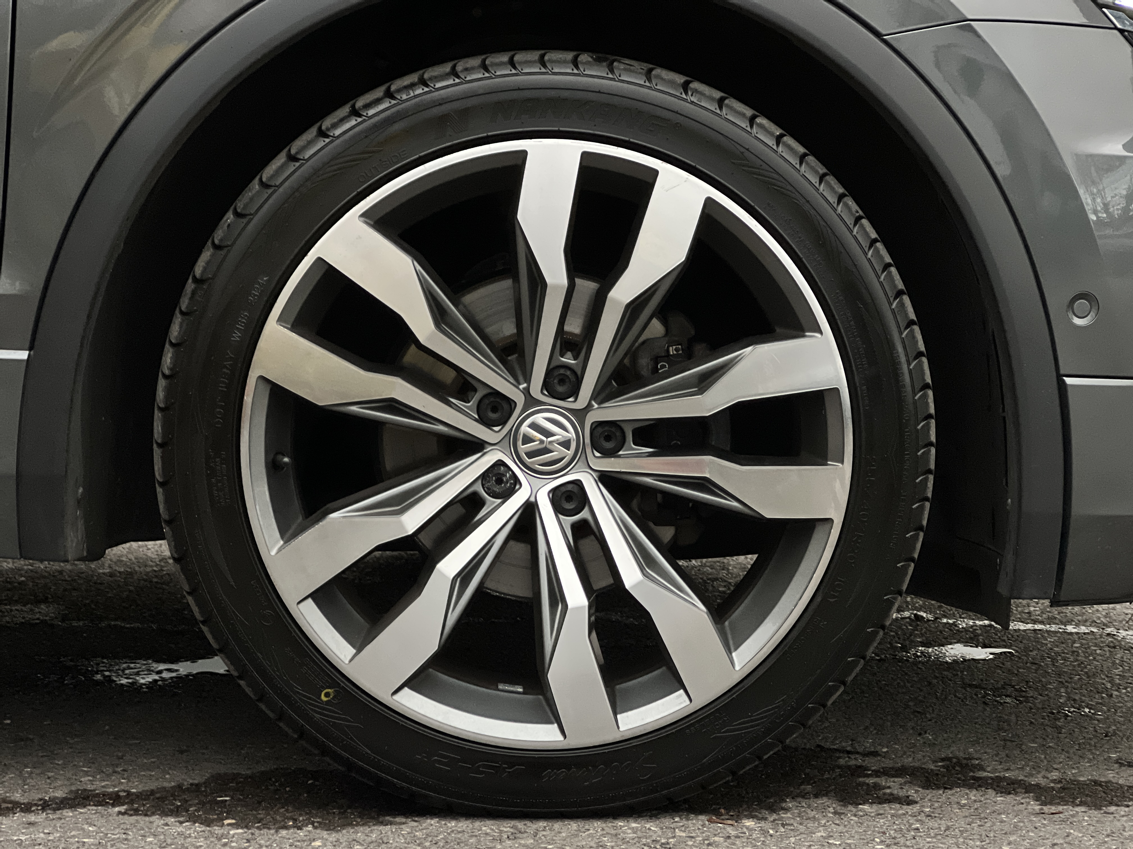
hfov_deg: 25.3
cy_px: 424
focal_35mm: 77
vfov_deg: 19.1
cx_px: 566
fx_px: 2520
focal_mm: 9
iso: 400
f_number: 2.8
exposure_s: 1/38
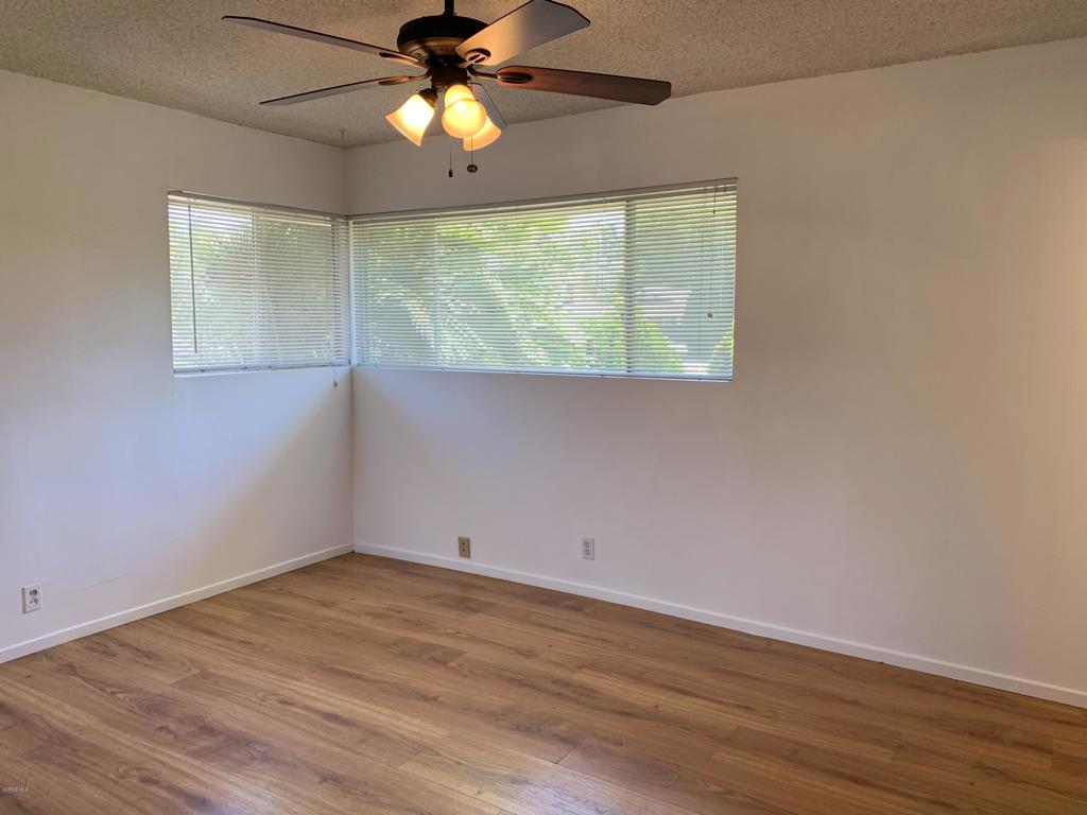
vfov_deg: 53.1
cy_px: 408
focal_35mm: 26
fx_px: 816
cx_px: 544
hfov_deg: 67.3
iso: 64
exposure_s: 1/120
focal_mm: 4.25
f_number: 1.8
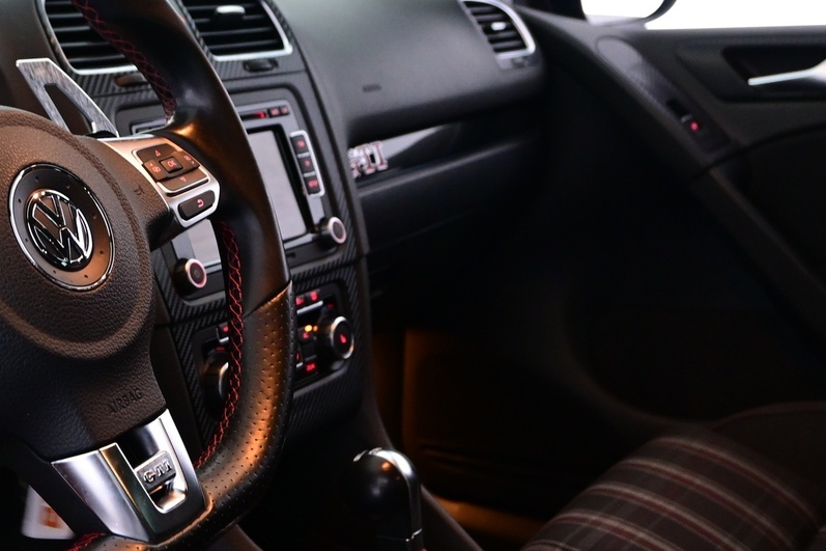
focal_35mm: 63
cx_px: 168
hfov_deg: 31.3
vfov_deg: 21.7
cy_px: 316
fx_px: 1434
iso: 1600
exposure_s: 1/30
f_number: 3.8
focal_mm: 20.5
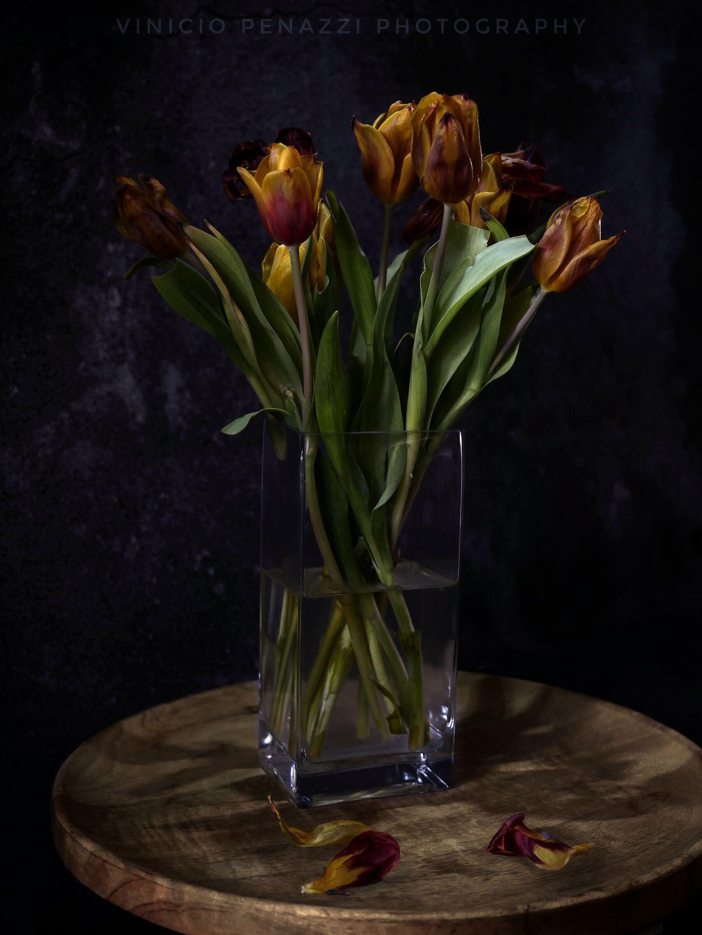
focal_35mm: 52
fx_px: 1405
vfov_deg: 36.8
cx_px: 351
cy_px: 468
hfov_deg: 28.1
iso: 200
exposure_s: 1/6
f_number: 2.8
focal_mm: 26
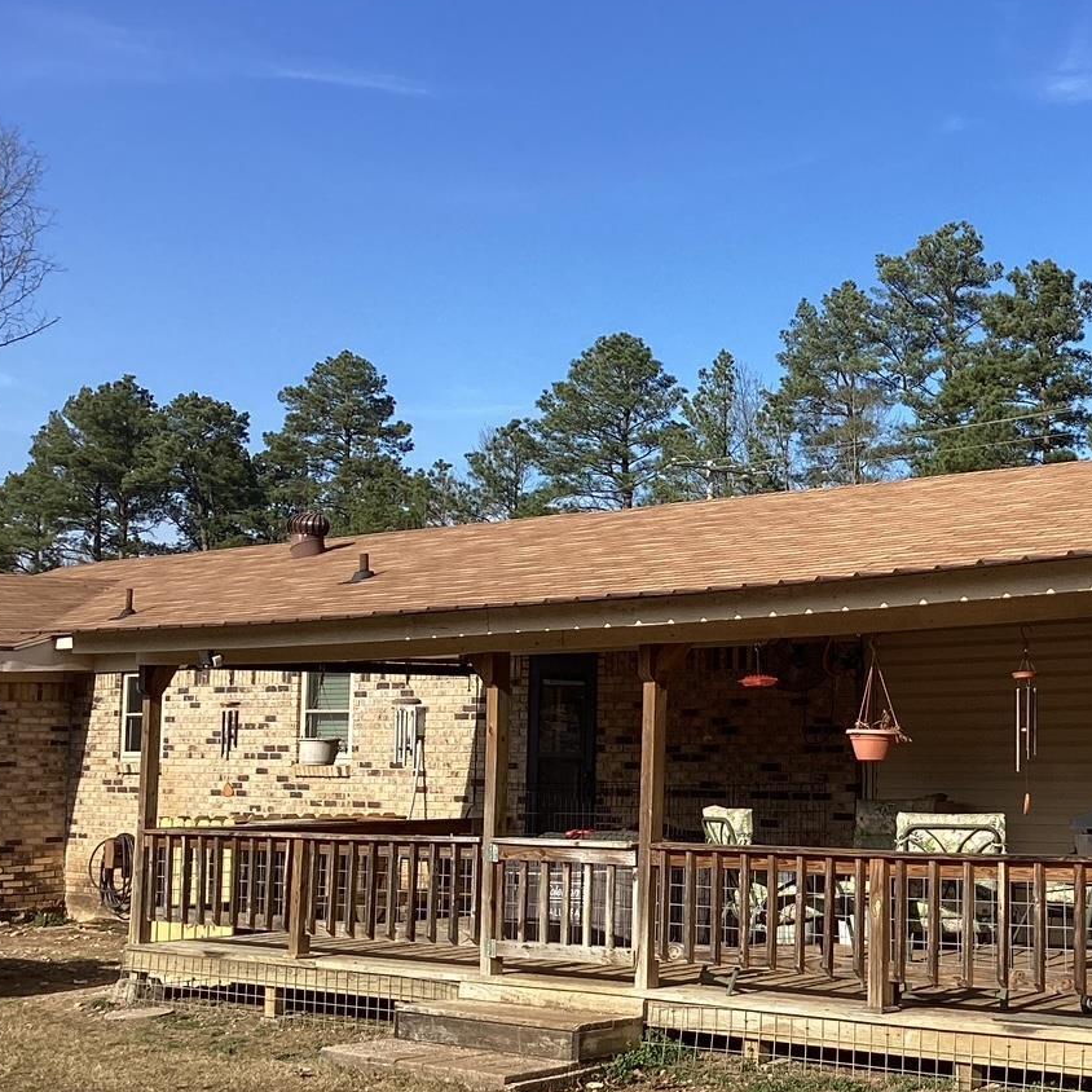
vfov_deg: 32.2
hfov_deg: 30.5
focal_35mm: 53
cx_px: 1016
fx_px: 1892
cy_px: 571
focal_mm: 3.3
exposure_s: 1/994
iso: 25
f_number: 2.4
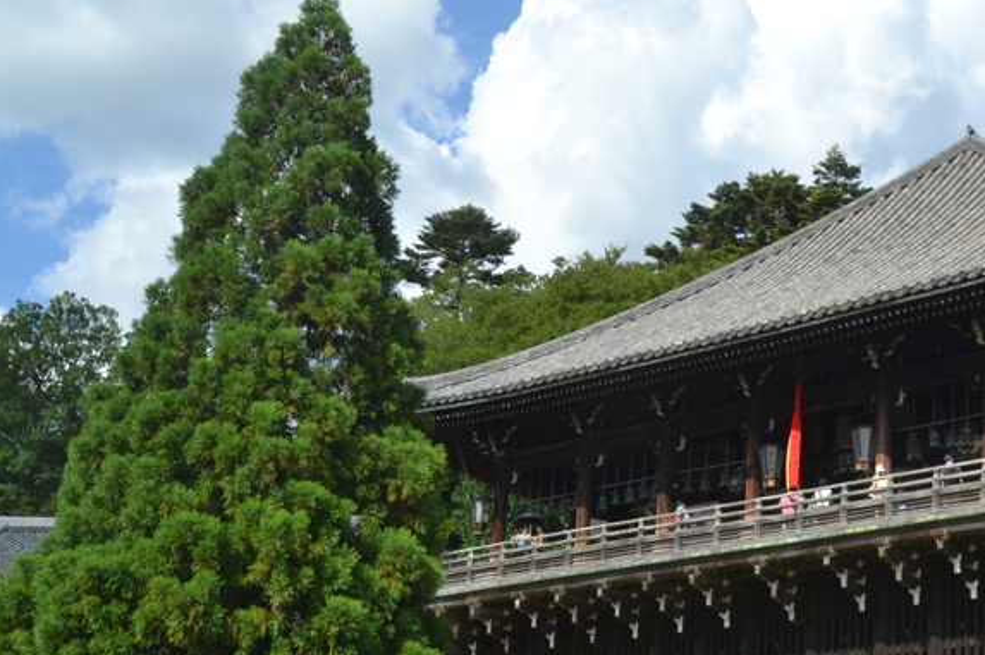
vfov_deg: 22.9
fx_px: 1613
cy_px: 366
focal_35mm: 59
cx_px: 627
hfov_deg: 33.8
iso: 100
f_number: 8
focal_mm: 22
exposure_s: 1/250
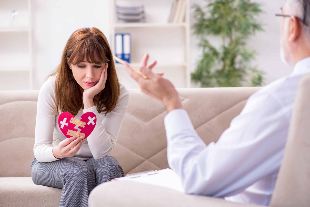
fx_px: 904
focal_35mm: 105
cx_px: 155
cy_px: 104
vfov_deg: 13.1
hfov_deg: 19.4
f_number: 5
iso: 125
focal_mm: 105
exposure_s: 1/100
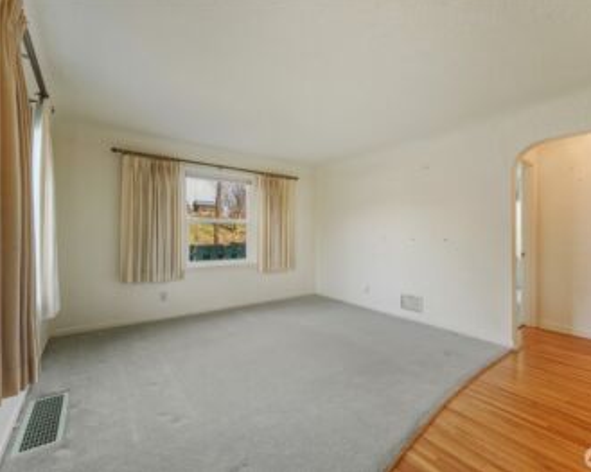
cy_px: 234
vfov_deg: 80.3
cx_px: 329
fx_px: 280
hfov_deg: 92.7
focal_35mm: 16
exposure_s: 1/160
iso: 400
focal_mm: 14
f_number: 11
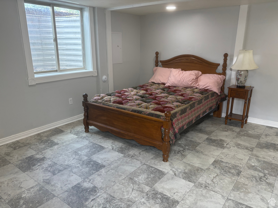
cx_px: 139
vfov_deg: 53.1
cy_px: 104
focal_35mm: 26
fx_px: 209
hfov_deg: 67.3
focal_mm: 5.96
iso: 80
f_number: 1.6
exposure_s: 1/121
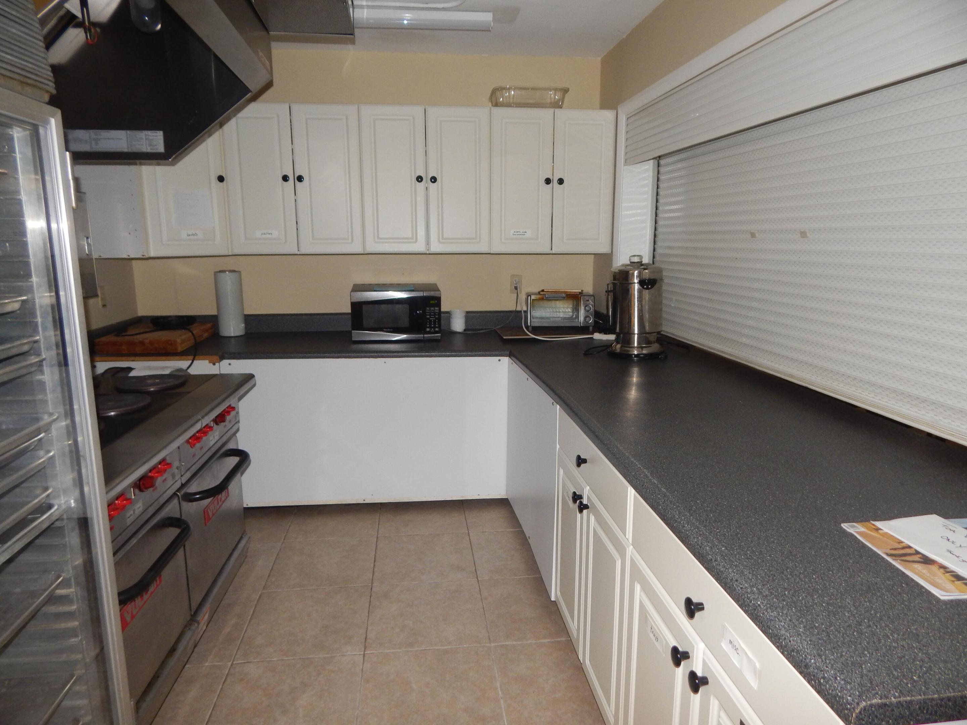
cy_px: 362
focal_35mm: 22
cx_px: 484
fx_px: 615
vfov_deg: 61.1
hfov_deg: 76.4
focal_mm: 4
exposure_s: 1/30
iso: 200
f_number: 3
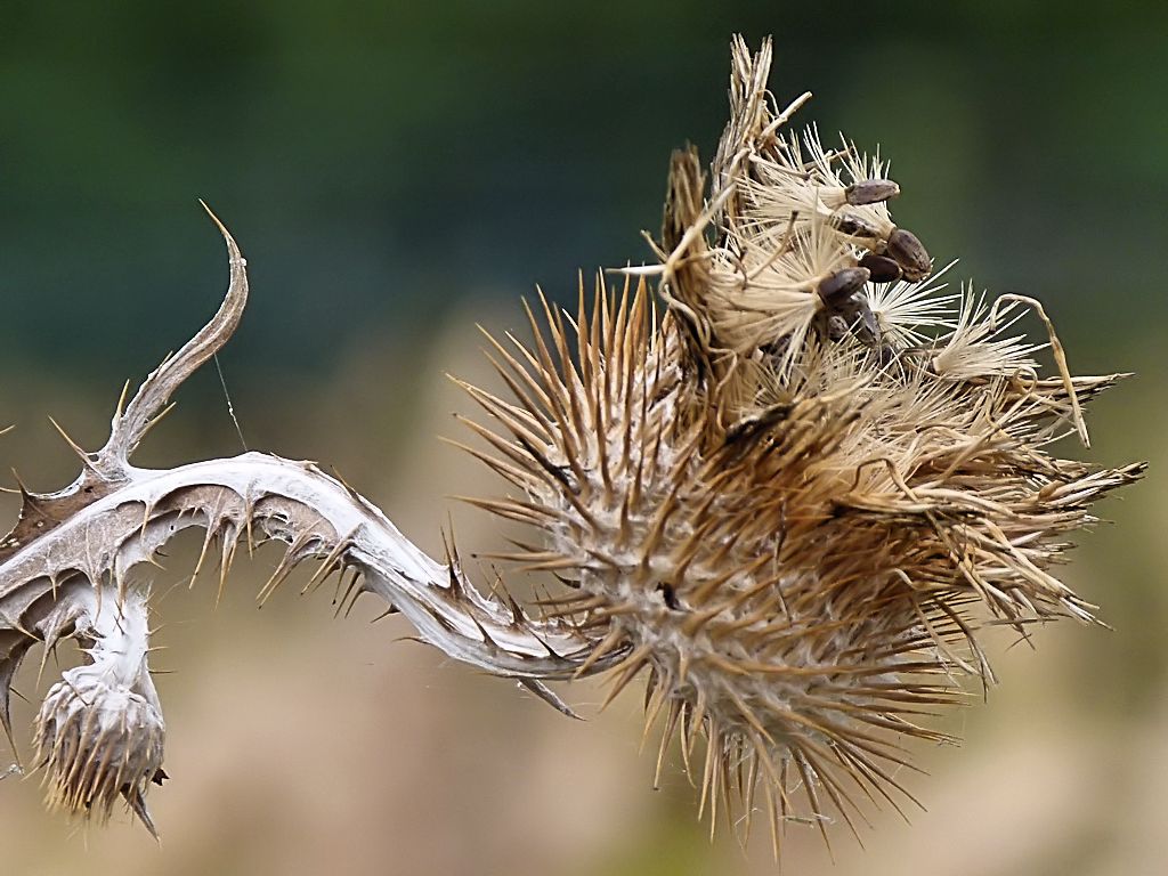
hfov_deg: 5.3
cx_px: 584
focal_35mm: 375
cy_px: 438
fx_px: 12653
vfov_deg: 4.0
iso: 100
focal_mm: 67.4
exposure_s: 1/200
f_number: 4.2
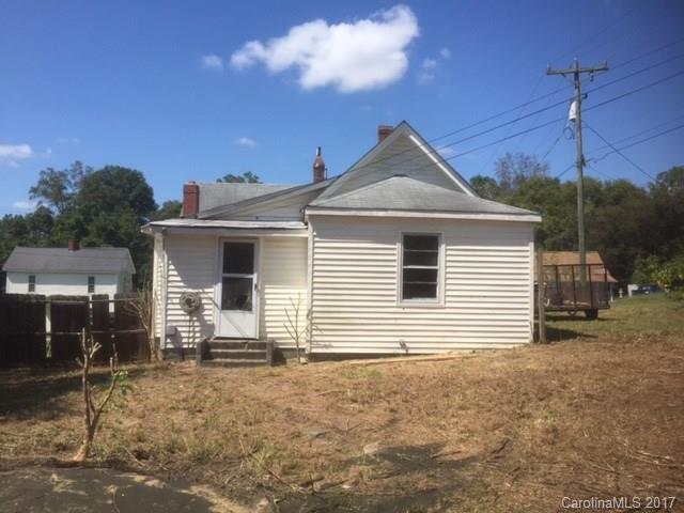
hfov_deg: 61.7
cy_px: 256
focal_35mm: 29
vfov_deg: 48.2
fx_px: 573
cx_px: 342
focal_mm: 4.15
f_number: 2.2
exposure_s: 1/2083
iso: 32
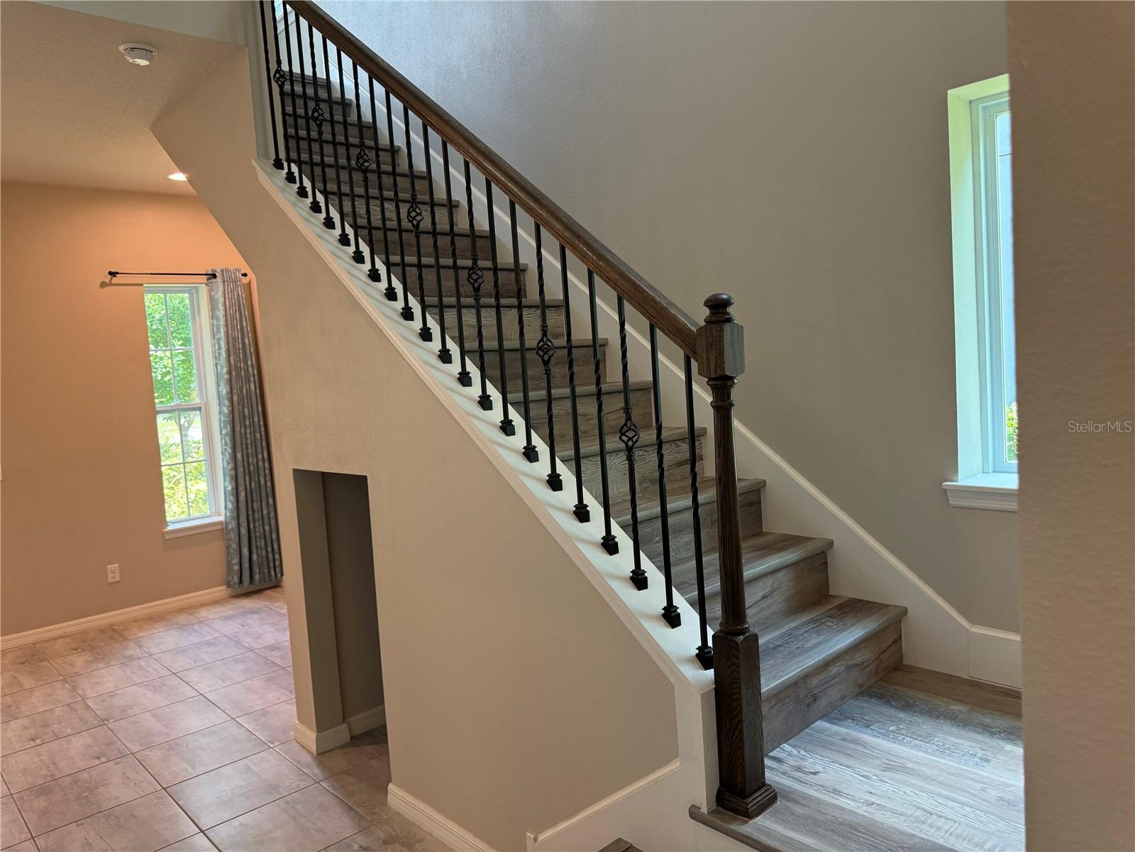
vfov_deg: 56.8
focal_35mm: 24
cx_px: 568
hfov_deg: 71.6
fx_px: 787
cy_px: 426
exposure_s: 1/120
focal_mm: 6.76
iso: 200
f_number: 1.78
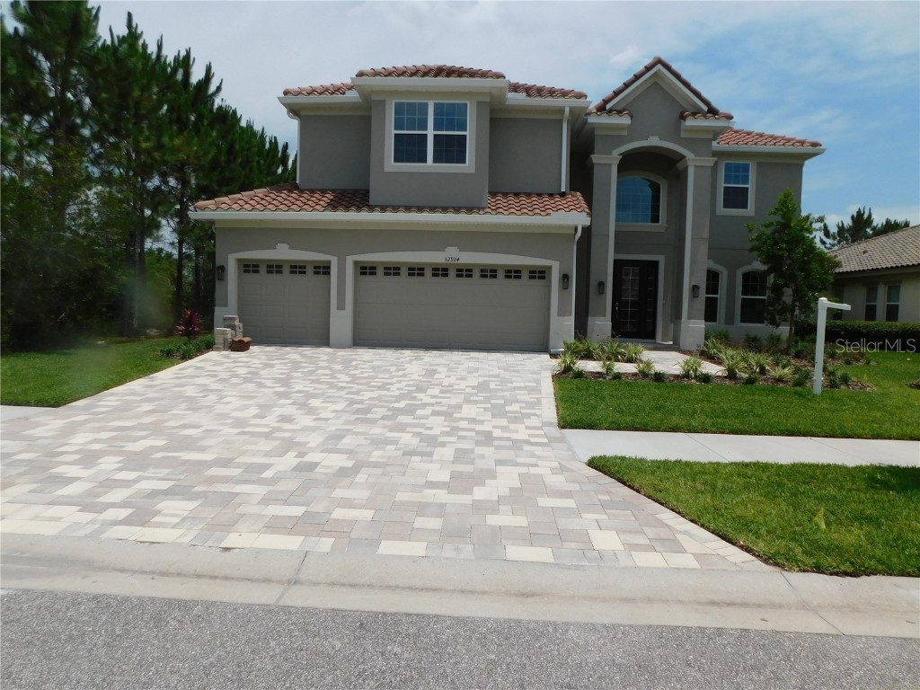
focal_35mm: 23
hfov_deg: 73.9
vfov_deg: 58.9
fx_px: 611
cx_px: 460
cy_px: 345
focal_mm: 4
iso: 125
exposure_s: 1/1000
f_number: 6
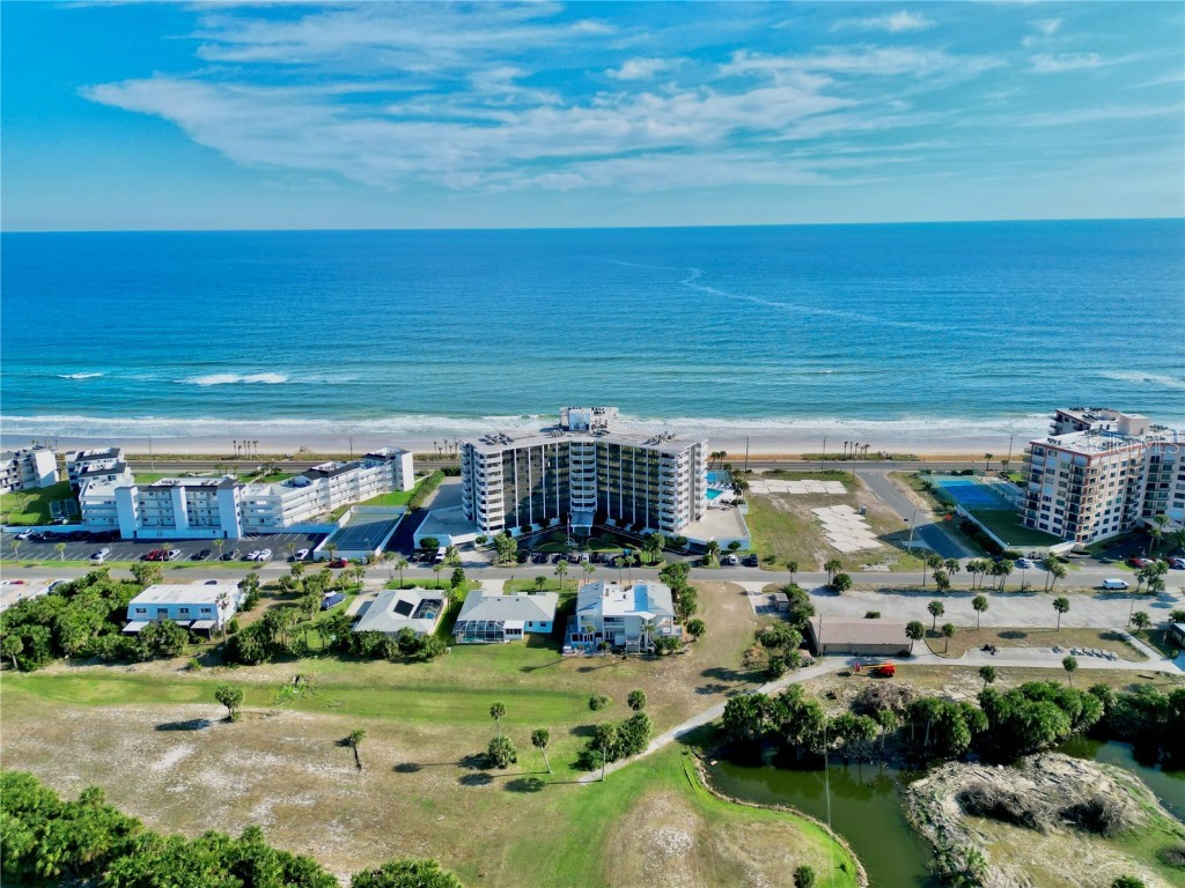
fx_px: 822
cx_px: 592
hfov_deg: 71.6
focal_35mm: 24
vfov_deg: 56.8
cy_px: 444
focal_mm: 6.72
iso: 140
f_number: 1.7
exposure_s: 1/3200
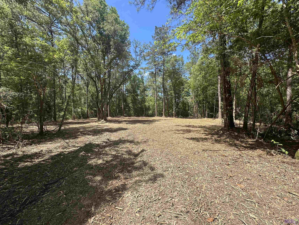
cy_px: 112
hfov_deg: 102.1
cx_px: 150
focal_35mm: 14
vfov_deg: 85.7
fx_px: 121
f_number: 2.2
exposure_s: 1/807
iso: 40
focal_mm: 2.22
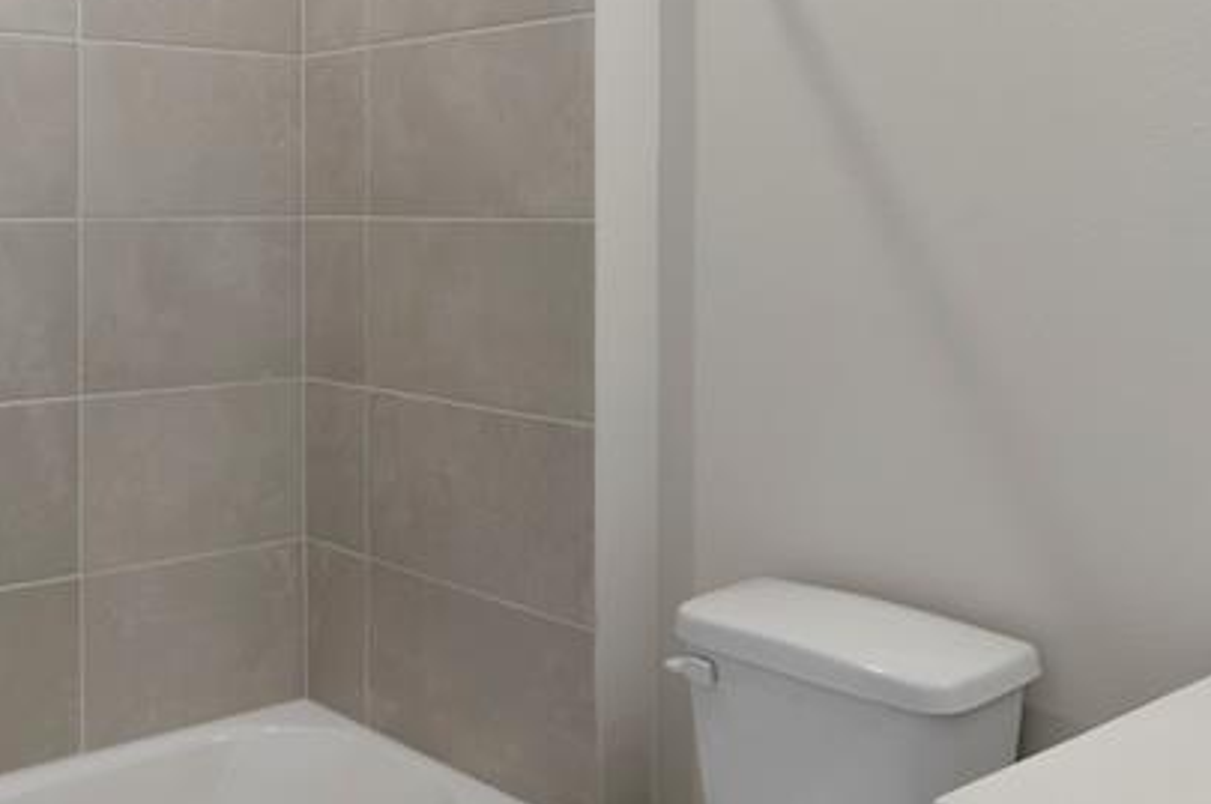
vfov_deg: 30.6
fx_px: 1445
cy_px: 208
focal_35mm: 43
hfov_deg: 45.4
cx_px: 547
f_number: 8
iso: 100
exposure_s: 1/30
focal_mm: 17
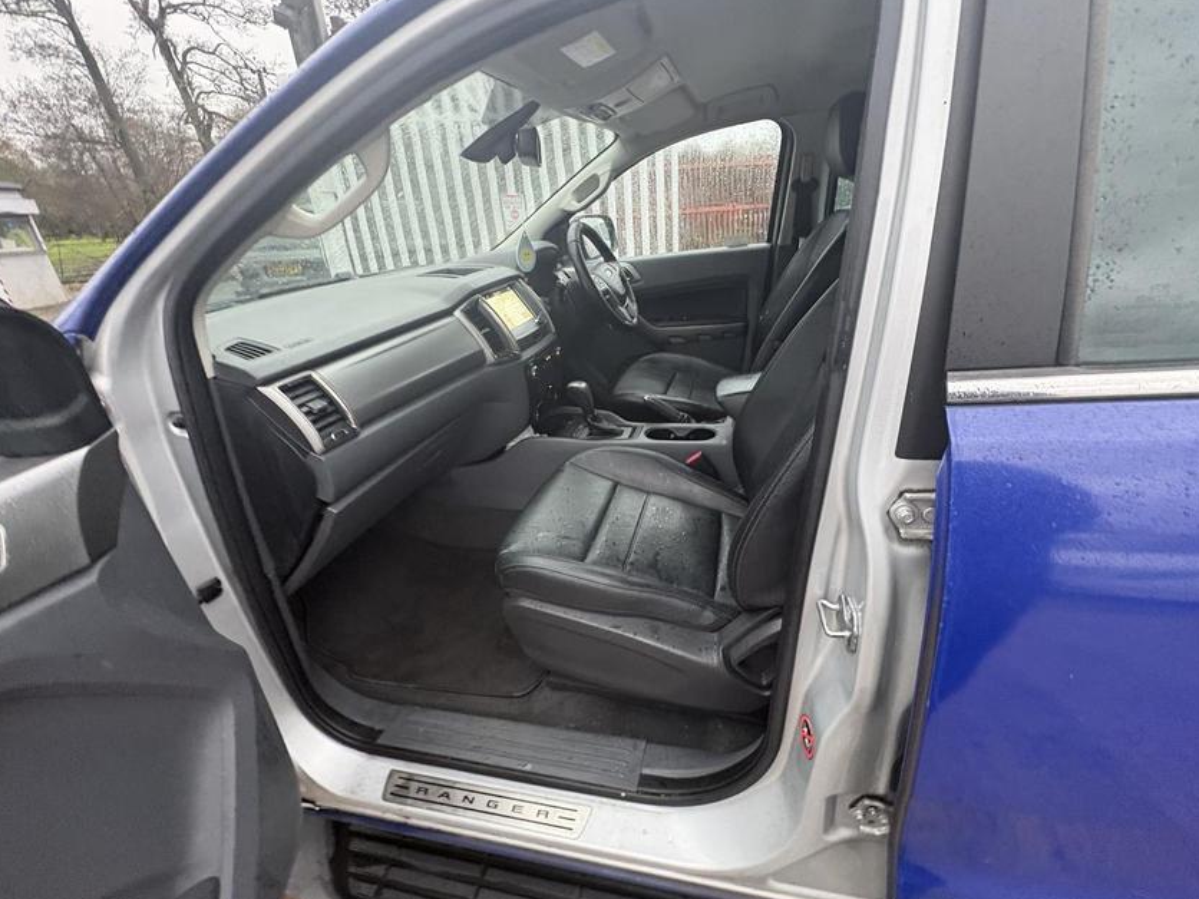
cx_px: 632
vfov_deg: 81.7
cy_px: 427
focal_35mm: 15
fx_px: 520
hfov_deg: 98.1
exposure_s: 1/60
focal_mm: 2.22
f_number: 2.2
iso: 500
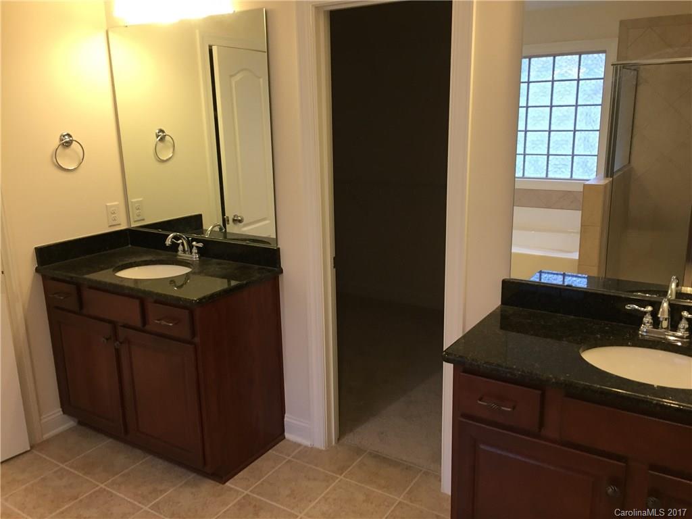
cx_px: 346
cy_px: 260
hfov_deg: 61.7
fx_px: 580
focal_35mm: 29
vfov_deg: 48.2
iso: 125
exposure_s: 1/30
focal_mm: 4.15
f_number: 2.2
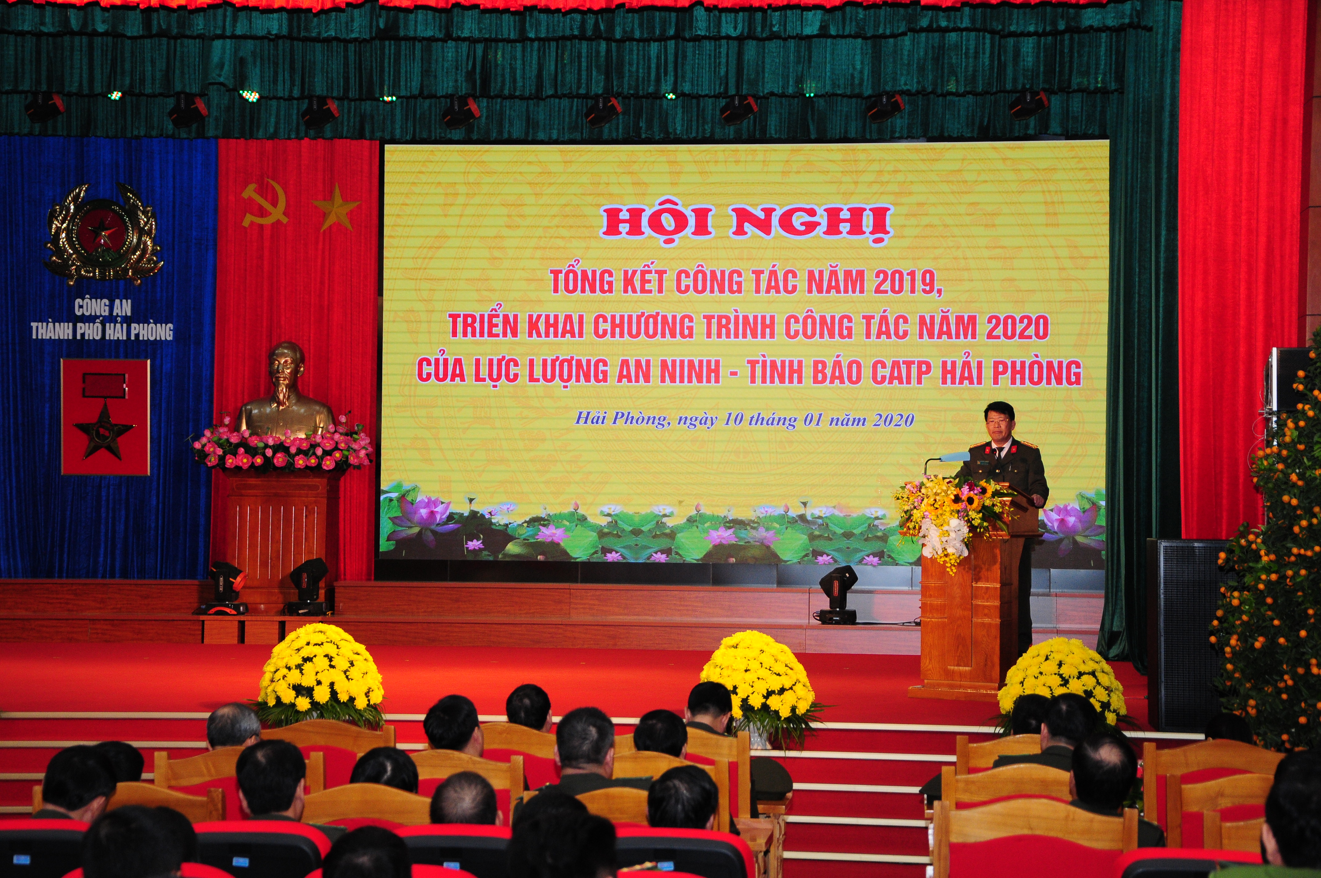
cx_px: 660
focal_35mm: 75
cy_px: 439
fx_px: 2749
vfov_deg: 18.1
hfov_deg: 27.0
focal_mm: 50
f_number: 5
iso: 800
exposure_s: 1/250
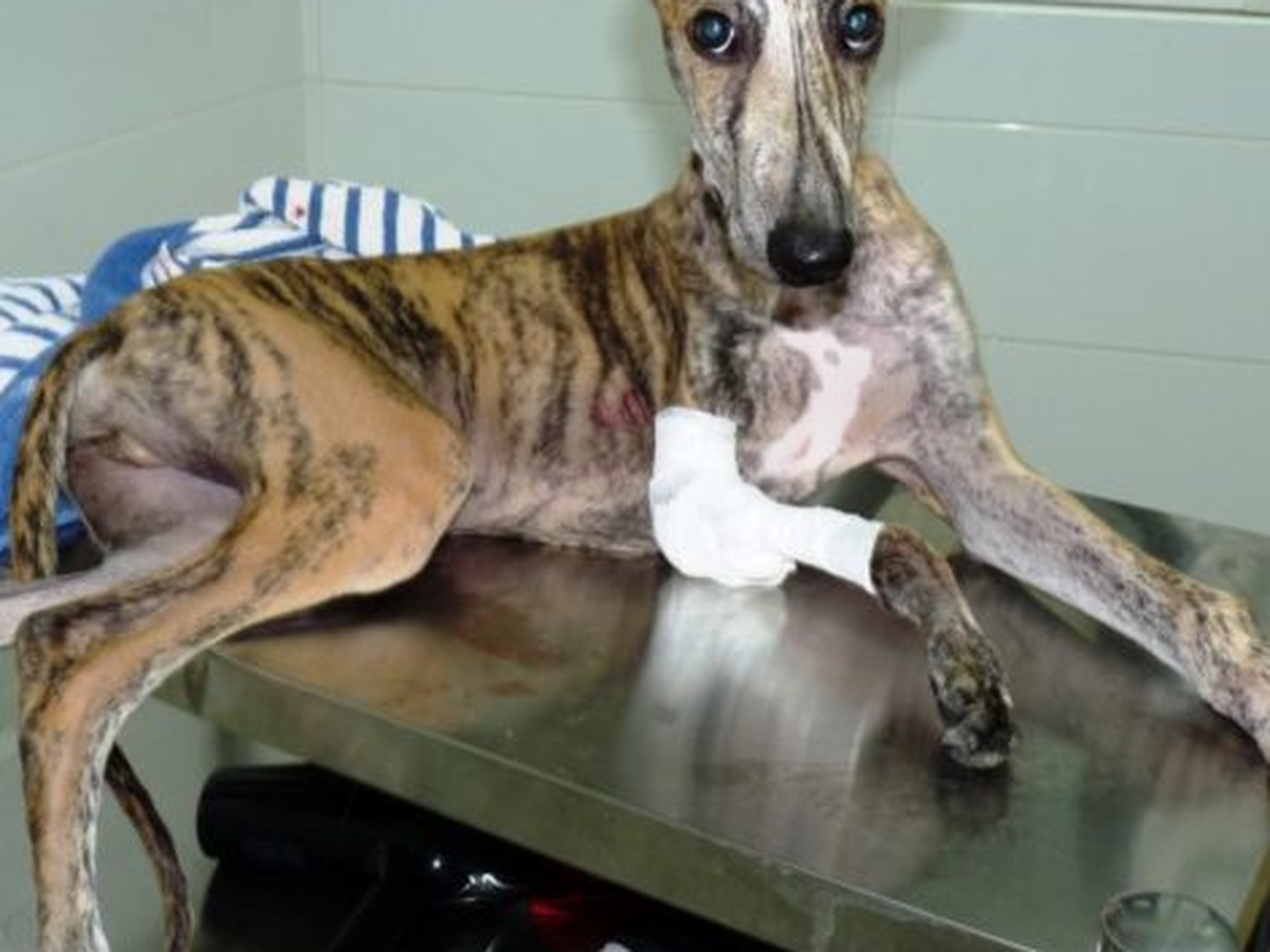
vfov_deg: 32.8
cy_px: 396
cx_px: 582
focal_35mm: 44
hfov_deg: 42.9
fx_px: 1614
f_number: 2.8
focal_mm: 4.8
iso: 100
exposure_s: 1/30
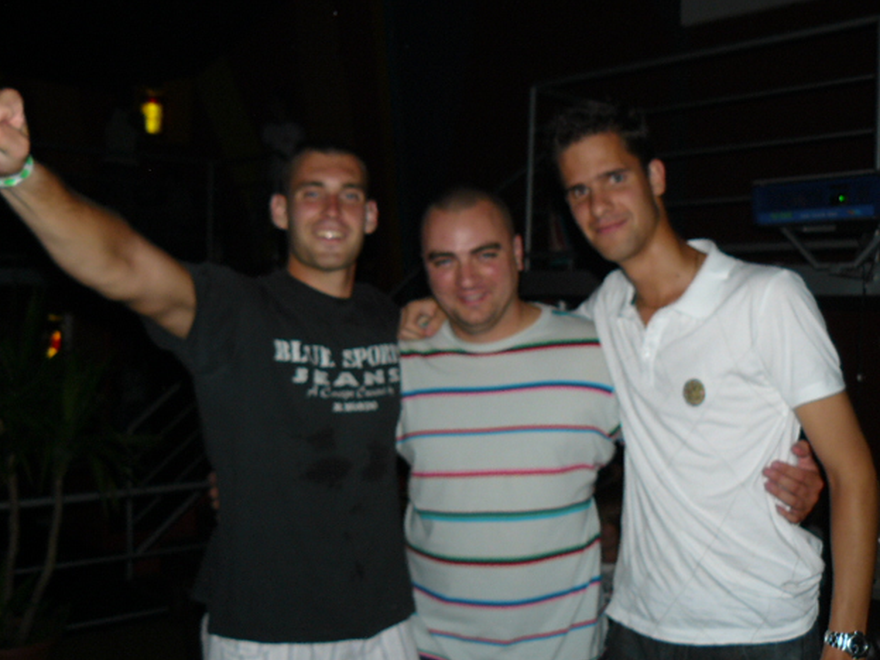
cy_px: 338
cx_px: 431
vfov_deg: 38.7
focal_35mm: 37
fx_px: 940
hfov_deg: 50.1
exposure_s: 1/30
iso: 100
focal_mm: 6
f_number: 2.8
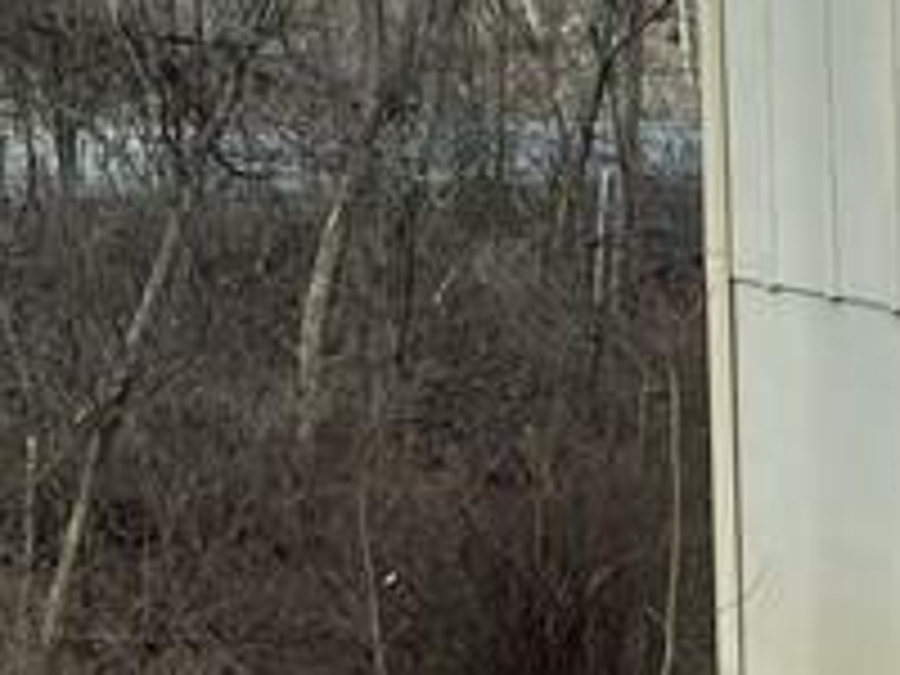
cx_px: 1791
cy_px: 68
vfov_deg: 11.1
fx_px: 3458
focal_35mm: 133
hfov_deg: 12.9
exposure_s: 1/1171
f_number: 1.6
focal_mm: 4.2
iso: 32
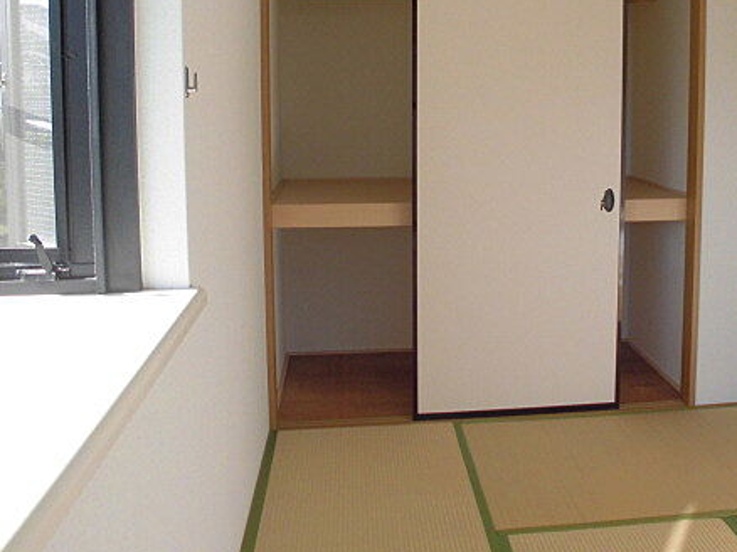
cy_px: 157
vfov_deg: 37.0
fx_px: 809
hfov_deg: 48.3
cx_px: 485
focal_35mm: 38
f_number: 3.5
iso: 100
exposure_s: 1/125
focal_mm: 4.6
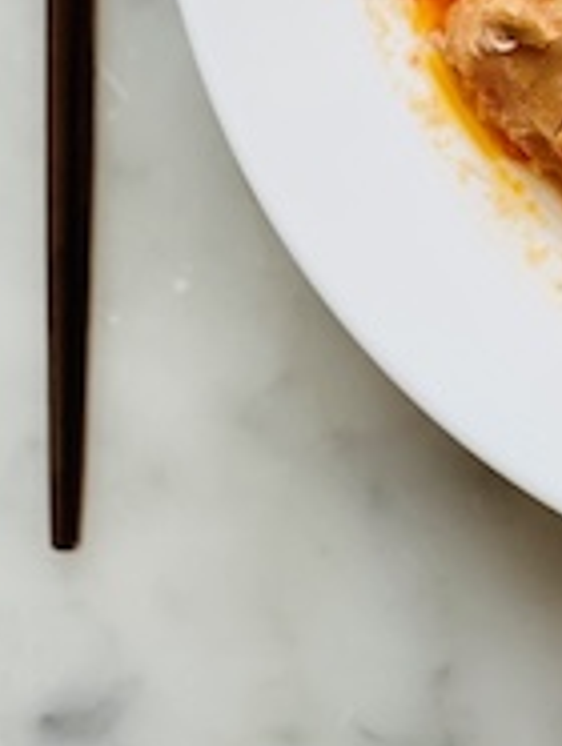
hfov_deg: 7.8
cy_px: -367
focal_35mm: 186
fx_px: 4017
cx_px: 875
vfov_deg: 10.3
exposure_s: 1/120
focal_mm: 6
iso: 50
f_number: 2
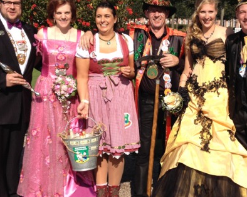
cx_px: 162
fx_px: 475
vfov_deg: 23.5
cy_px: 88
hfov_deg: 29.0
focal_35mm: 65
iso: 50
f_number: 2.4
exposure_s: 1/1842
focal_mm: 4.28
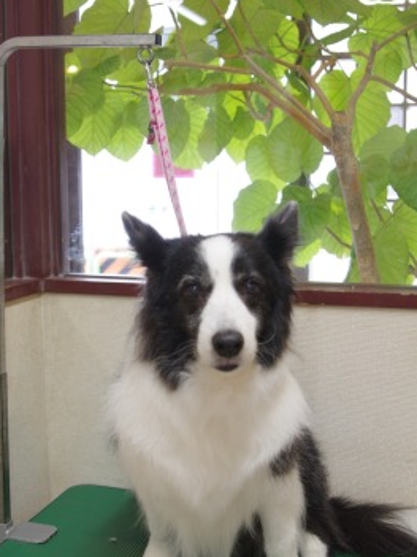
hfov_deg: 31.5
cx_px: 208
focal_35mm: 46
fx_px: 739
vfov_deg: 41.2
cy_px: 295
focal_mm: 28
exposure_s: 1/160
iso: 1250
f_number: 4.5
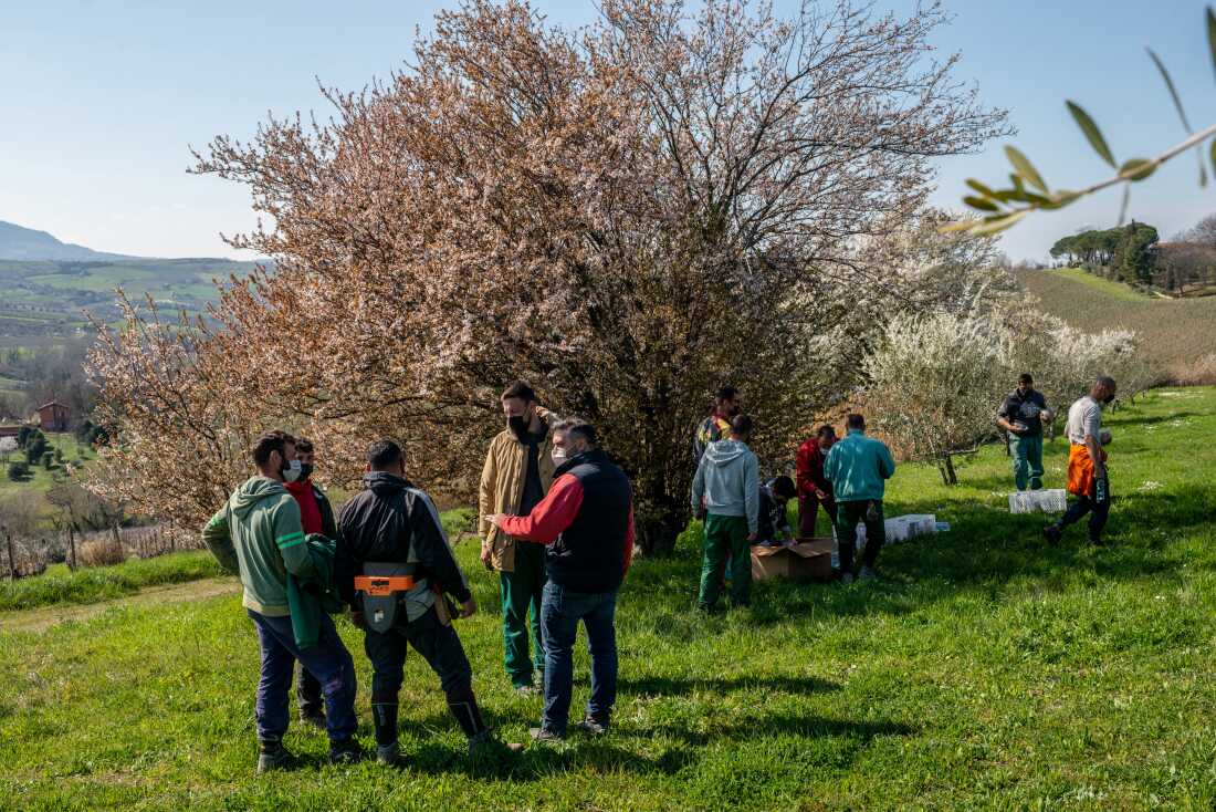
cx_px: 608
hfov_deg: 54.4
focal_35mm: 35
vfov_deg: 37.9
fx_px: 1182
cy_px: 406
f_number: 10
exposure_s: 1/1000
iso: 800
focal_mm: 35
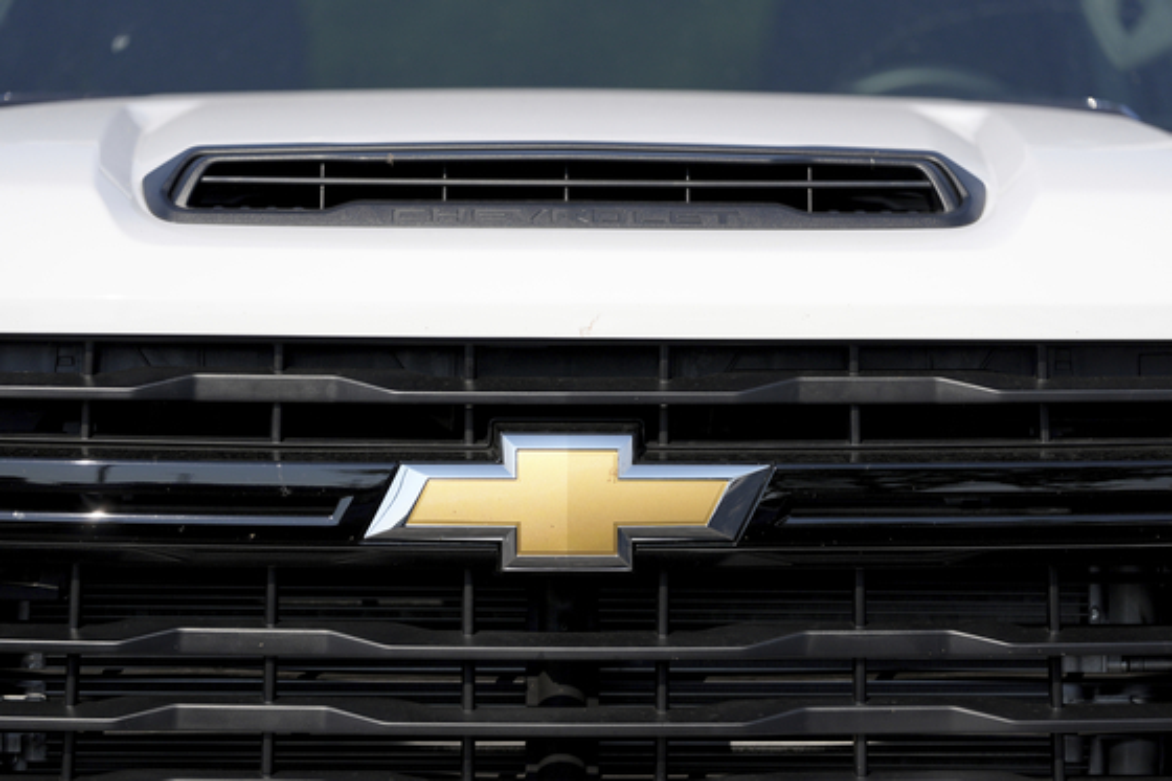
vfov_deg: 8.7
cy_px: 390
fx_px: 5142
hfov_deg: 13.0
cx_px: 586
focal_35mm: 158
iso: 320
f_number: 2.8
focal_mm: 158
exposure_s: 1/8000
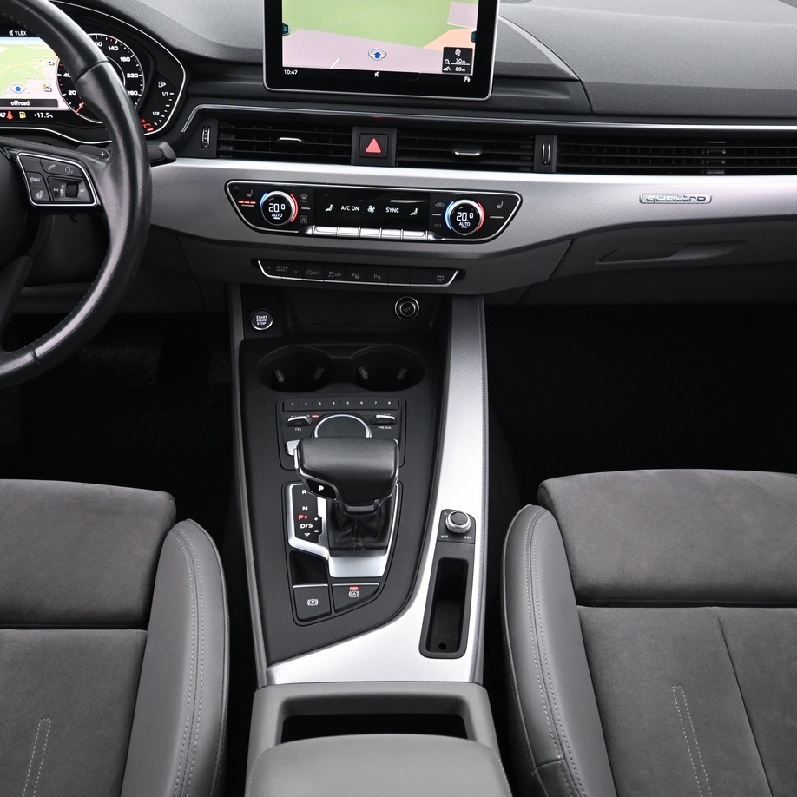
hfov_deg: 46.0
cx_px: 359
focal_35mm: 36
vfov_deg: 46.0
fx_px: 938
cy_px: 372
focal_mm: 16
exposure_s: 1/25
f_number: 3.5
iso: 1600
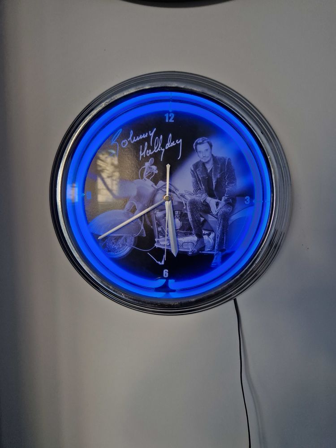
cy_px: 224
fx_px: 298
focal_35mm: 23
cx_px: 168
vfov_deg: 73.9
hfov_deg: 58.9
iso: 250
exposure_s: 1/100
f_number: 1.8
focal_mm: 5.4
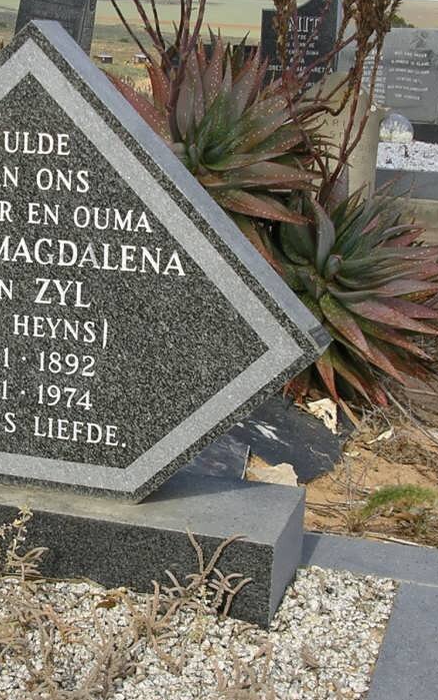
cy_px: 342
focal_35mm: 69
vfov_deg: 29.8
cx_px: 50
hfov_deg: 18.6
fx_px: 1318
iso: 50
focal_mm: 5.8
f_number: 4.1
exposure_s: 1/320
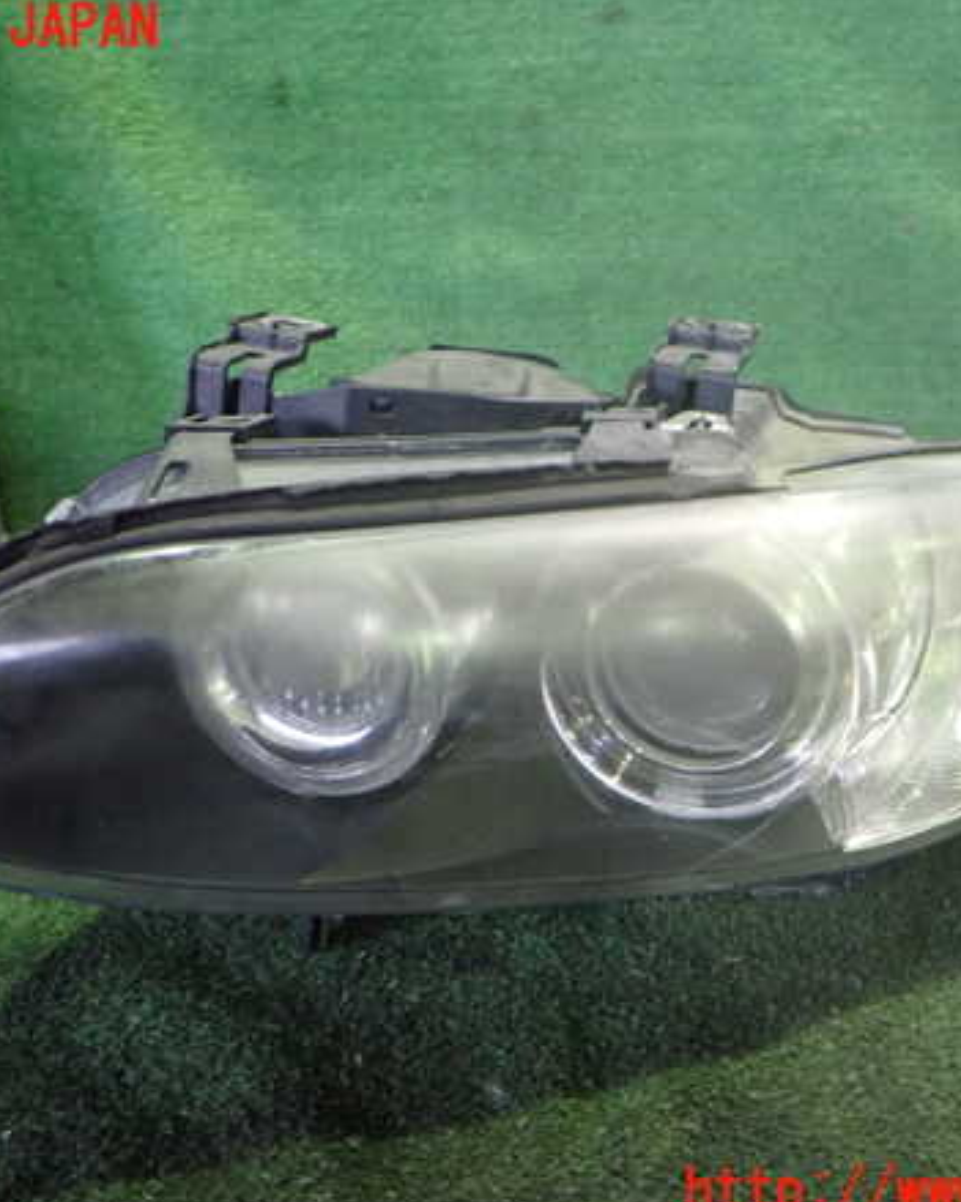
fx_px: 1423
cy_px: 611
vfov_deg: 45.8
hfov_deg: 37.3
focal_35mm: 40
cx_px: 482
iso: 800
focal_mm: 5.4
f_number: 2.3
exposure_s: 1/30
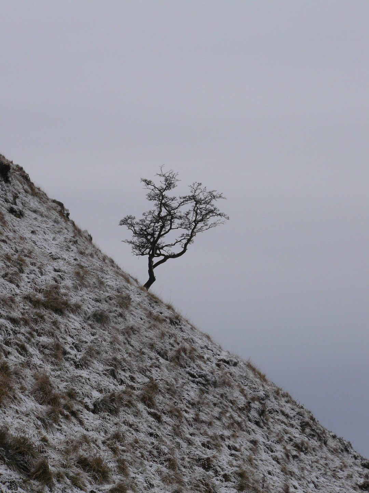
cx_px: 184
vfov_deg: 20.7
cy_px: 246
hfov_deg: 15.6
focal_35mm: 95
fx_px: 1350
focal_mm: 15.8
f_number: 5
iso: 100
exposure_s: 1/200
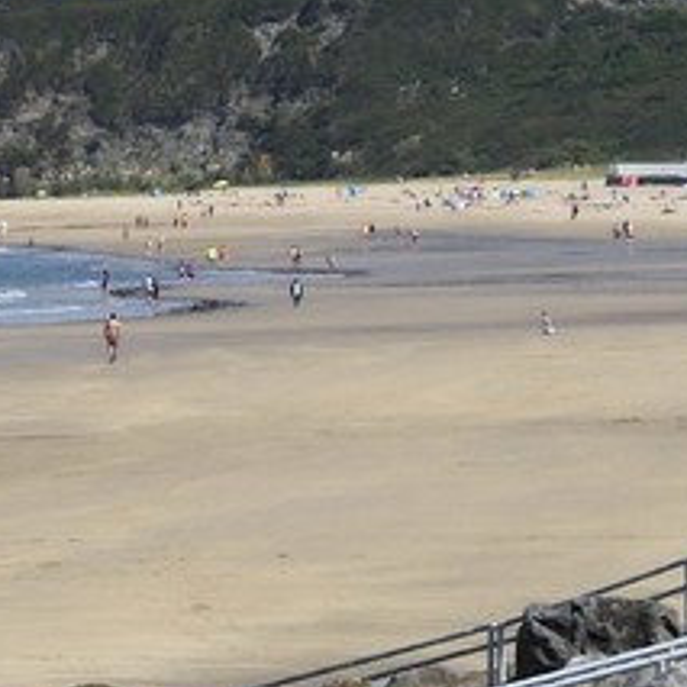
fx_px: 10014
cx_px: -1642
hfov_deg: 3.8
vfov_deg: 3.9
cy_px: 752
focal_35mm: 446
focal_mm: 70
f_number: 18
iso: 200
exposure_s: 1/160
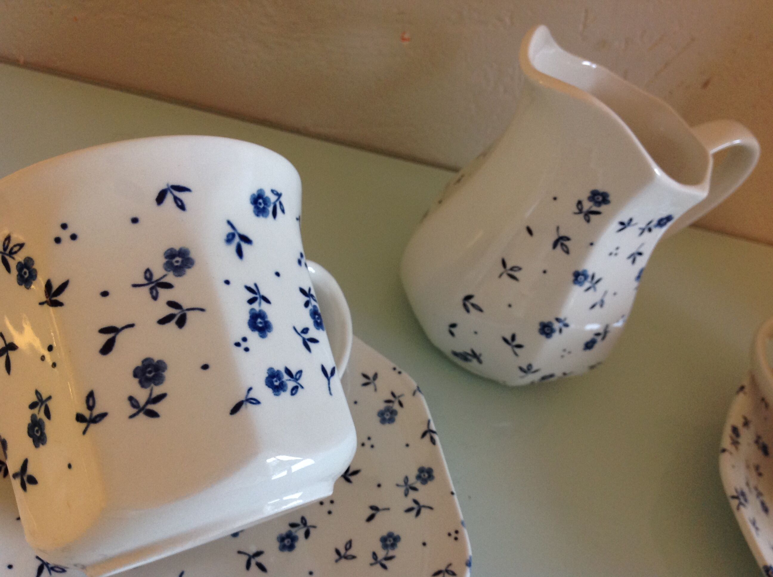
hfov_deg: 52.7
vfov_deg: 40.6
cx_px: 386
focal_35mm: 35
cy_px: 288
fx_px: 780
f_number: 2.4
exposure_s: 1/17
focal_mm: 4.28
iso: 125
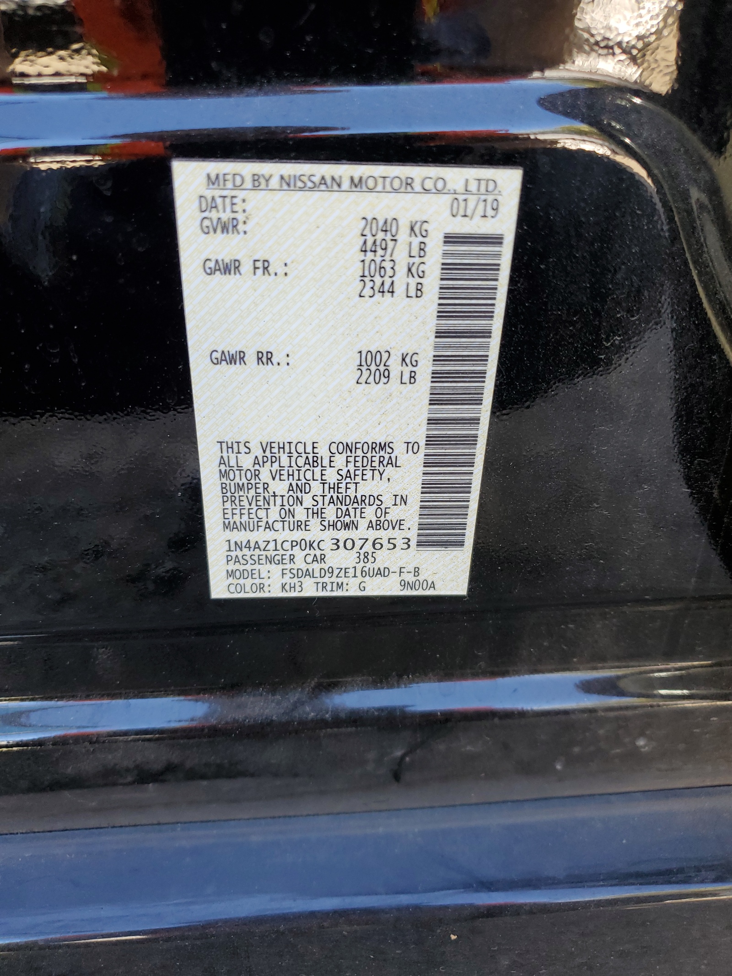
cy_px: 488
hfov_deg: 53.1
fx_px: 733
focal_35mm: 26
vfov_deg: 67.3
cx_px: 366
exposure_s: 1/120
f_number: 1.5
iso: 57
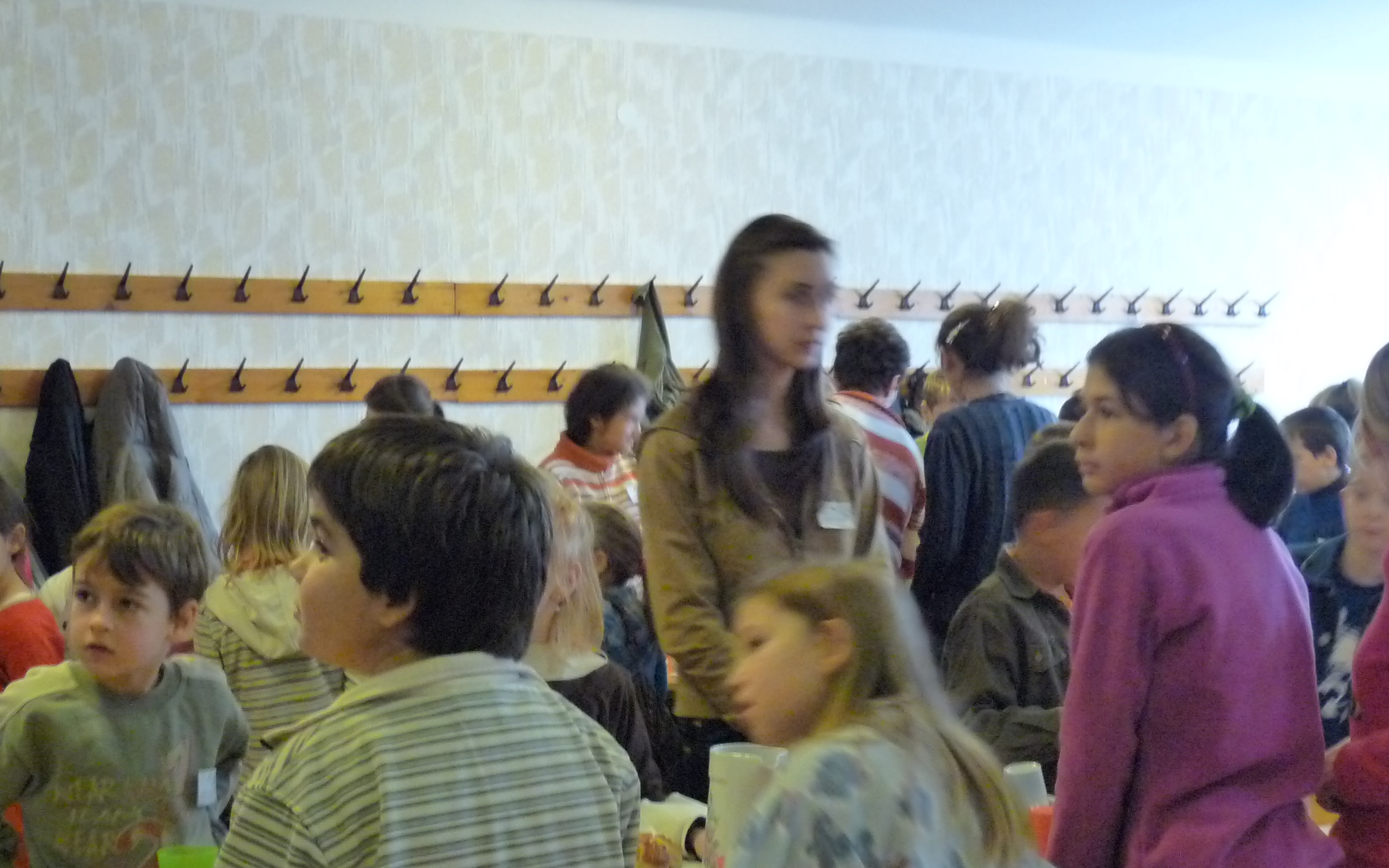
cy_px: 626
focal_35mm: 57
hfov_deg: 35.7
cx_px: 688
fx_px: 2158
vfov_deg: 22.6
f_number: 3
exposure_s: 1/13
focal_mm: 6.6
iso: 800
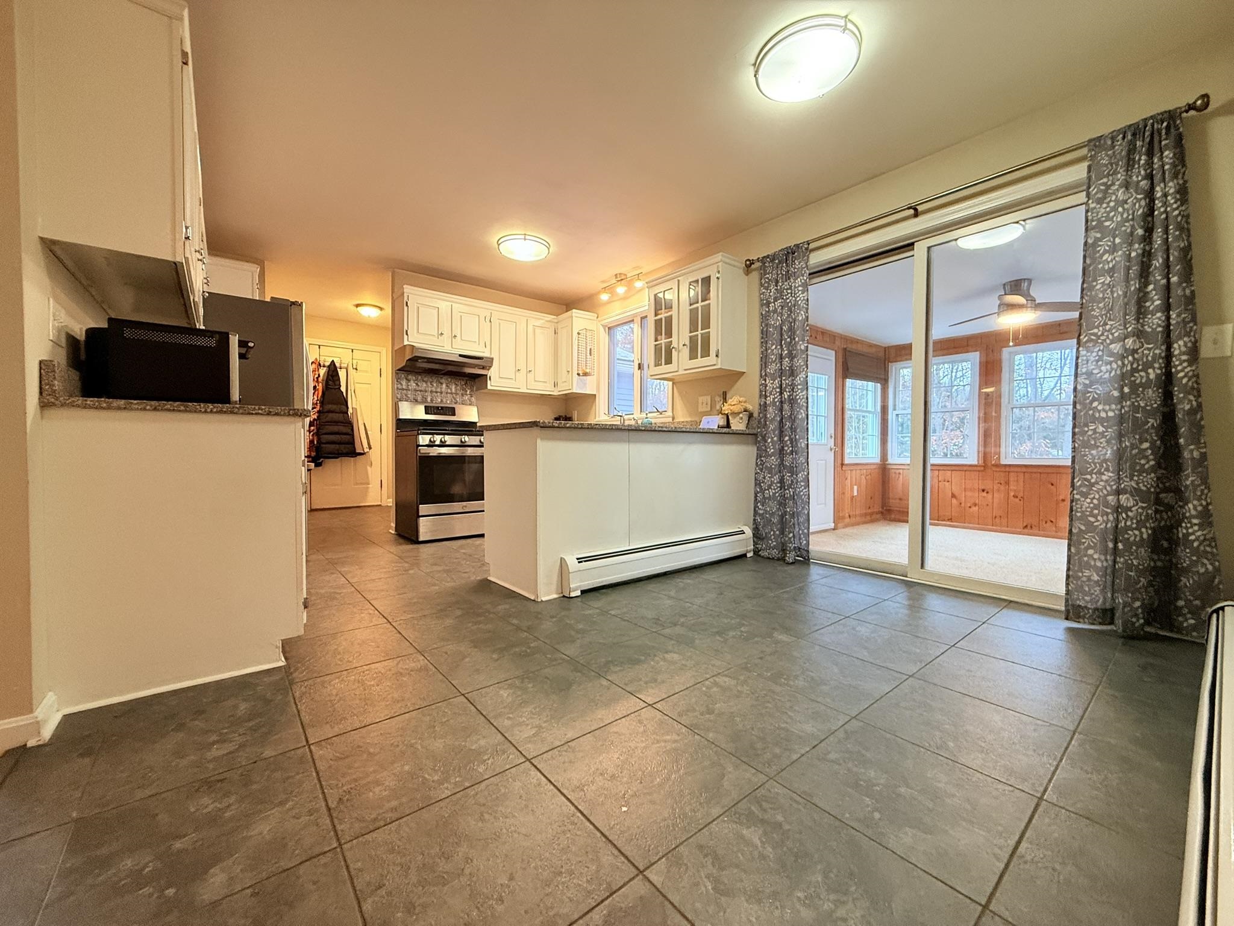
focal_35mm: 14
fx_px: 499
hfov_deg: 102.1
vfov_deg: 85.7
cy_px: 463
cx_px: 617
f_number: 2.2
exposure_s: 1/60
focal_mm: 2.22
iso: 320
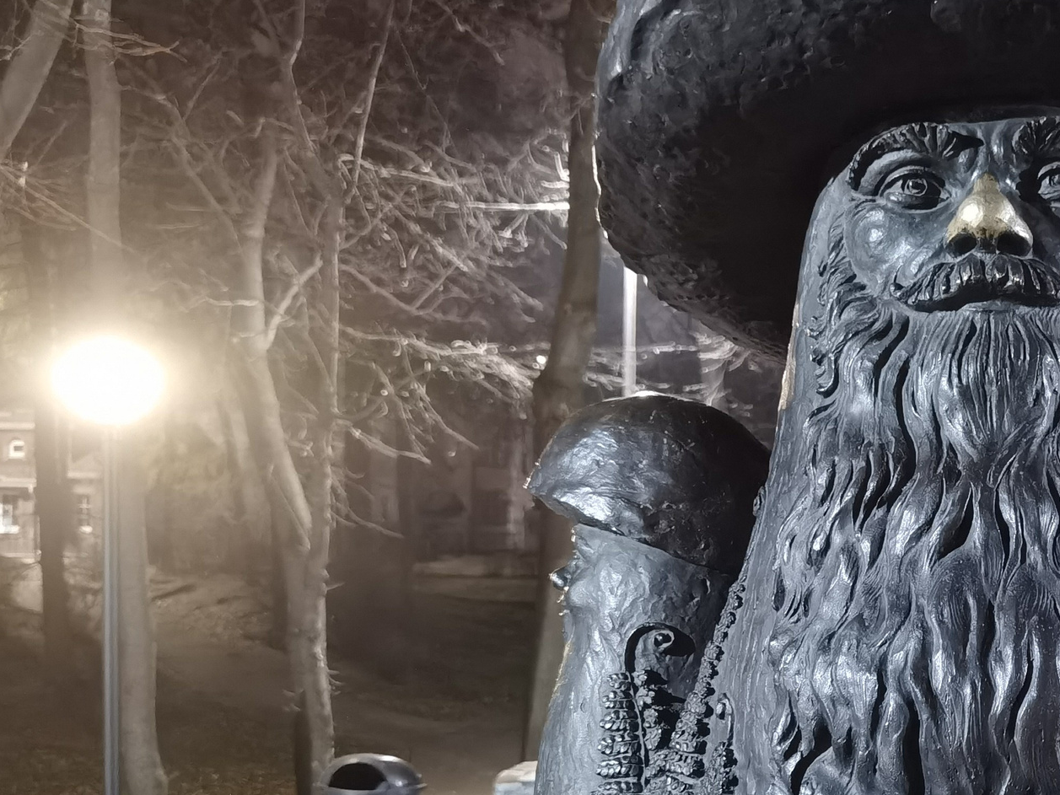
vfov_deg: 26.2
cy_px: 597
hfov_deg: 32.9
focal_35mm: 55
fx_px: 1684
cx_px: 982
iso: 1000
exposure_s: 1/20
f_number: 1.9
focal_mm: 6.71
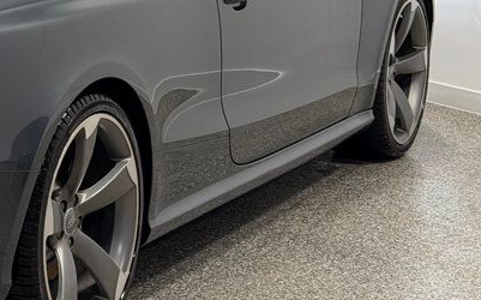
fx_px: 1703
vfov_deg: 10.0
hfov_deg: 15.4
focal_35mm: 130
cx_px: -119
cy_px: 5
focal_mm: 6.76
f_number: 1.78
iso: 64
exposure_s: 1/220
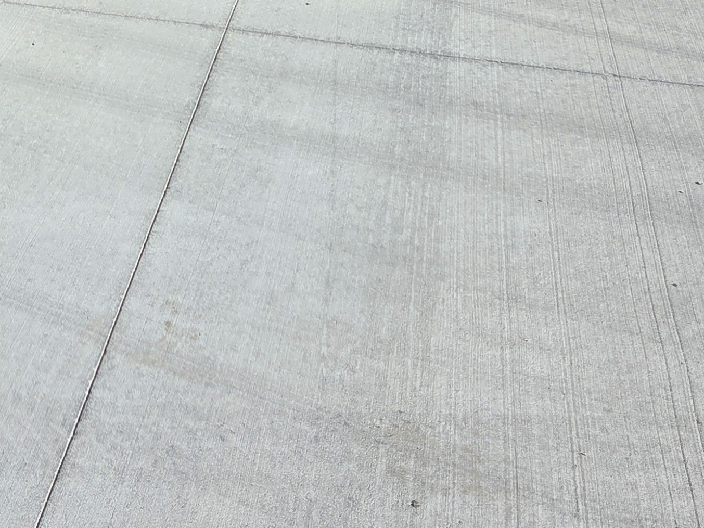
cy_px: -200
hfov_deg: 27.0
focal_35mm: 68
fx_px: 1383
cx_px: 8
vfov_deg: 19.5
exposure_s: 1/7891
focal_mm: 5.4
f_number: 1.8
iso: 80
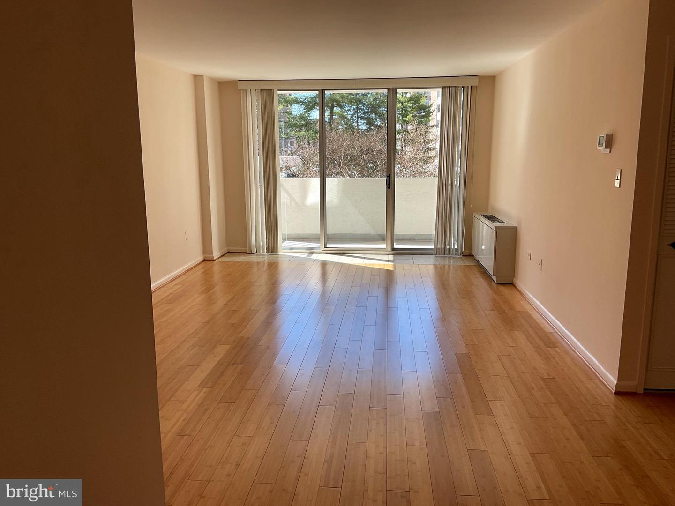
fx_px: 565
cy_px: 253
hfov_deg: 61.7
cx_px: 338
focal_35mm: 29
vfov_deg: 48.2
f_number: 1.8
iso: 16
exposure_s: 1/167
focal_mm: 3
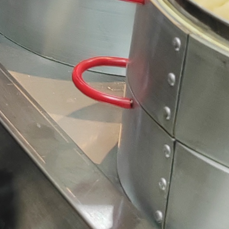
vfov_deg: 10.1
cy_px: -125
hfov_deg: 10.3
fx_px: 1250
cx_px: -63
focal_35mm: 167
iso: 500
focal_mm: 5.52
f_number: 1.9
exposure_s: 1/100
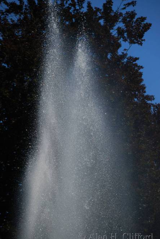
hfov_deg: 5.1
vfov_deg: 7.6
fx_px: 1789
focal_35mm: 269
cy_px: 119
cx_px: 79
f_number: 5.6
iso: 320
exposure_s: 1/2500
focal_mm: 170
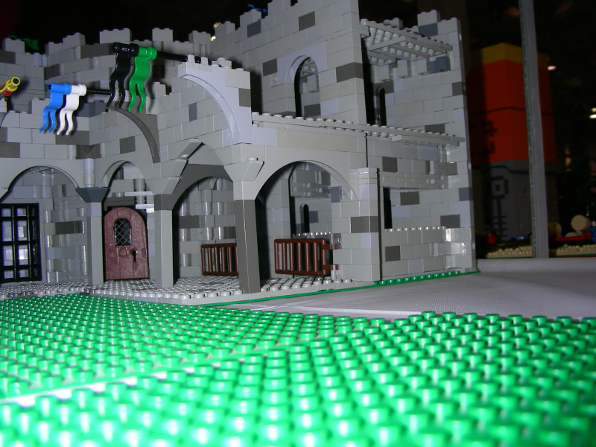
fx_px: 654
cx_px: 298
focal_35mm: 38
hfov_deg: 49.0
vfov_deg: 37.7
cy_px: 224
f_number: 3.5
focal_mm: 6.3
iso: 50
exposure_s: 1/60.1
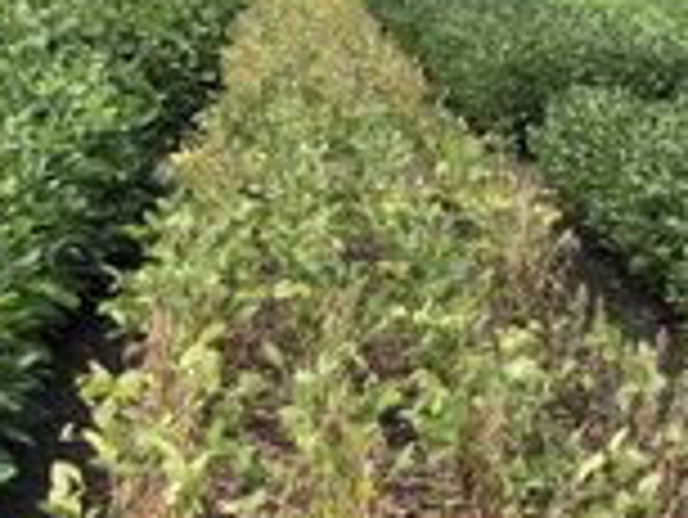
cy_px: 468
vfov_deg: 19.8
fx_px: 1452
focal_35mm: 73
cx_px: 692
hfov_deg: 25.3
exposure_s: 1/1156
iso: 20
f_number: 1.8
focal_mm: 3.99
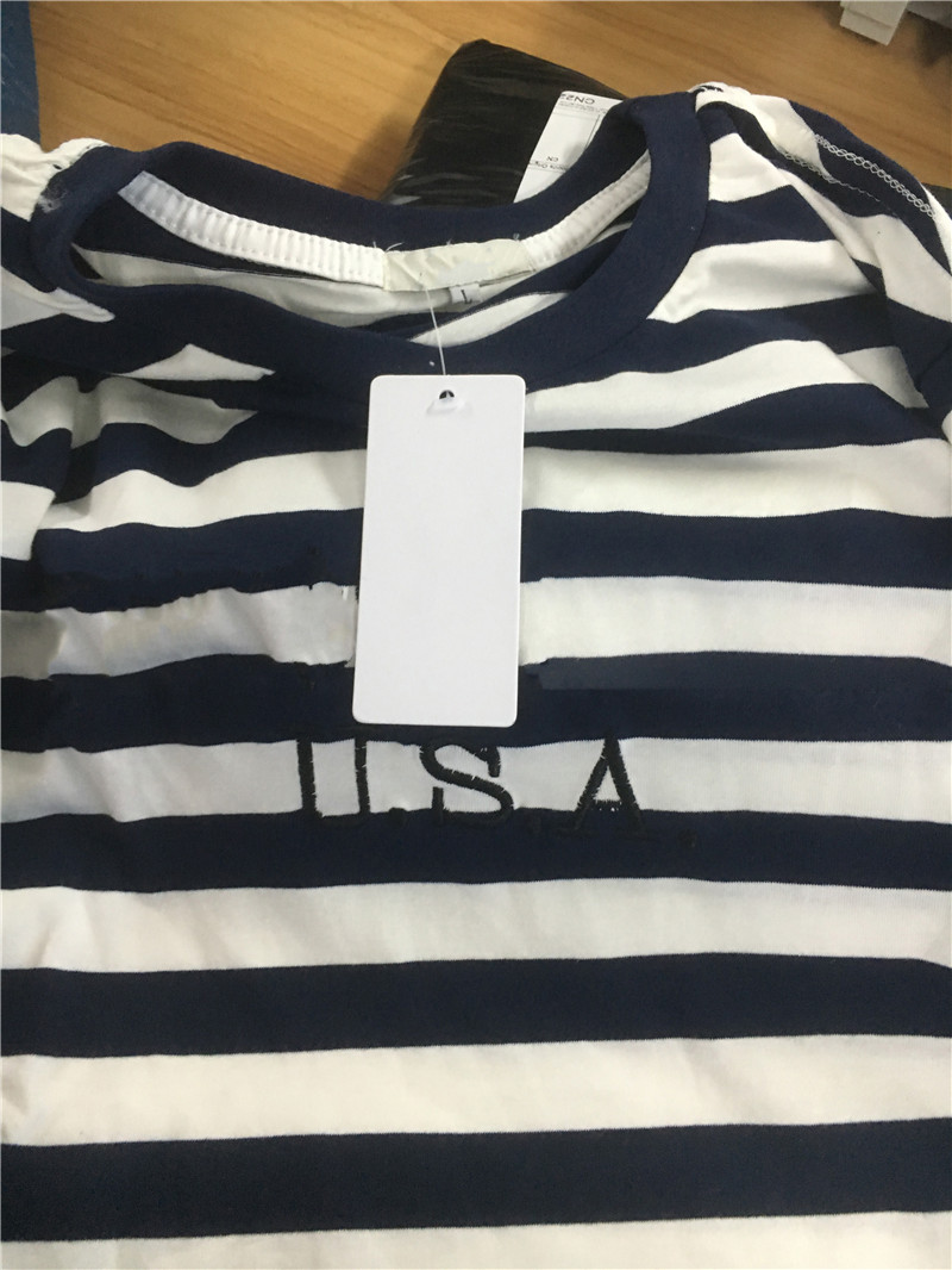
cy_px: 635
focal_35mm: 29
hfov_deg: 48.2
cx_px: 476
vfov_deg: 61.6
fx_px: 1063
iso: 160
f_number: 2.2
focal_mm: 4.15
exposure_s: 1/33
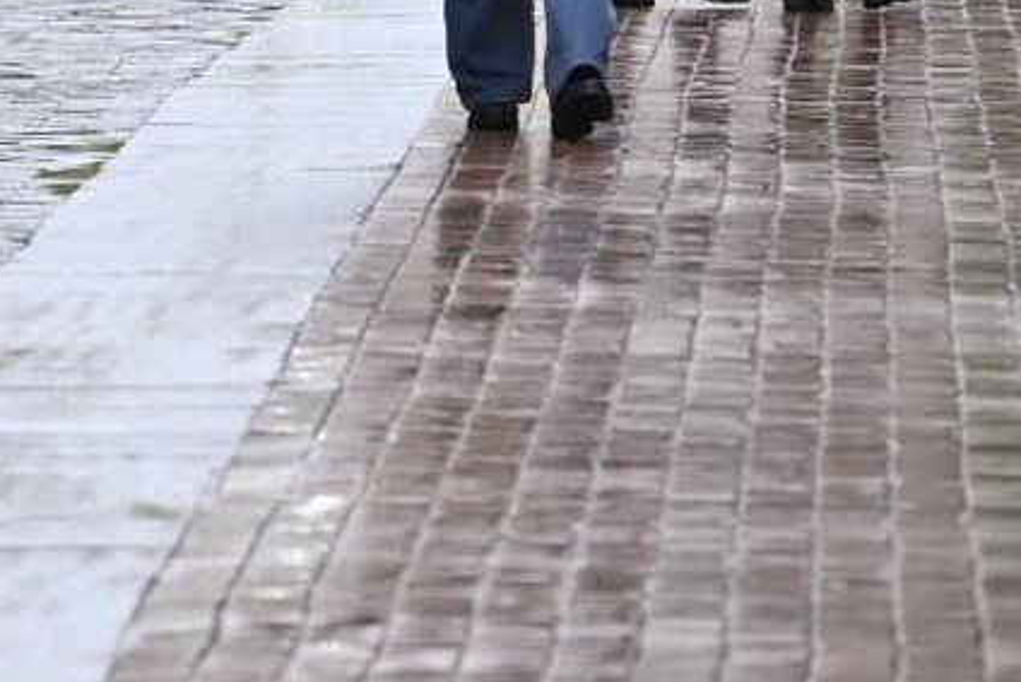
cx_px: -250
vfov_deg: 1.5
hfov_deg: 2.2
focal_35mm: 933
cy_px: -360
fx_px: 26465
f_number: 5.6
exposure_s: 1/250
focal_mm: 165
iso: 800
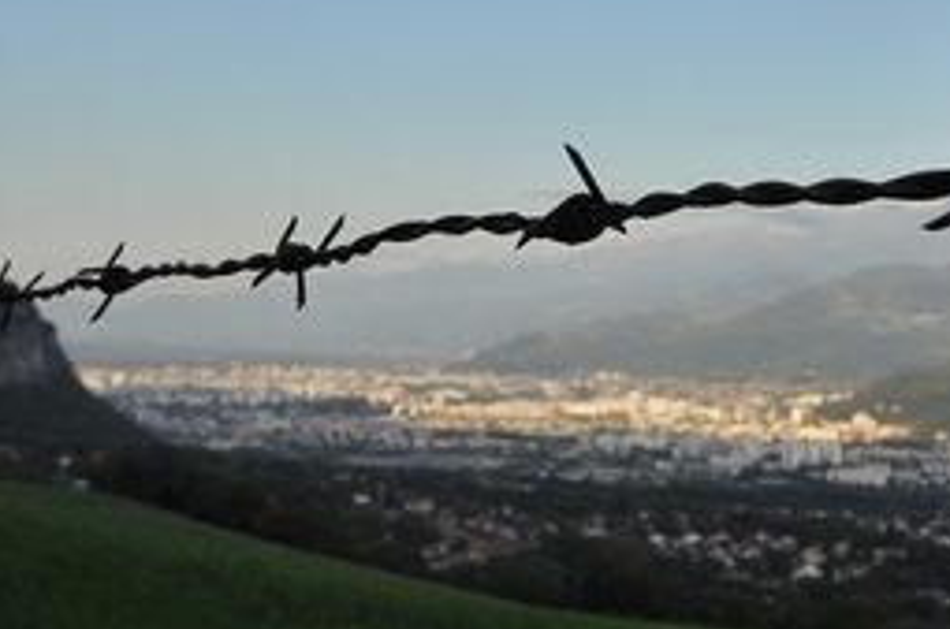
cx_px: 574
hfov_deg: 30.0
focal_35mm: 67
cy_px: 238
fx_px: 1769
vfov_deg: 20.1
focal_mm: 19
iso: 250
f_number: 16
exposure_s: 1/100
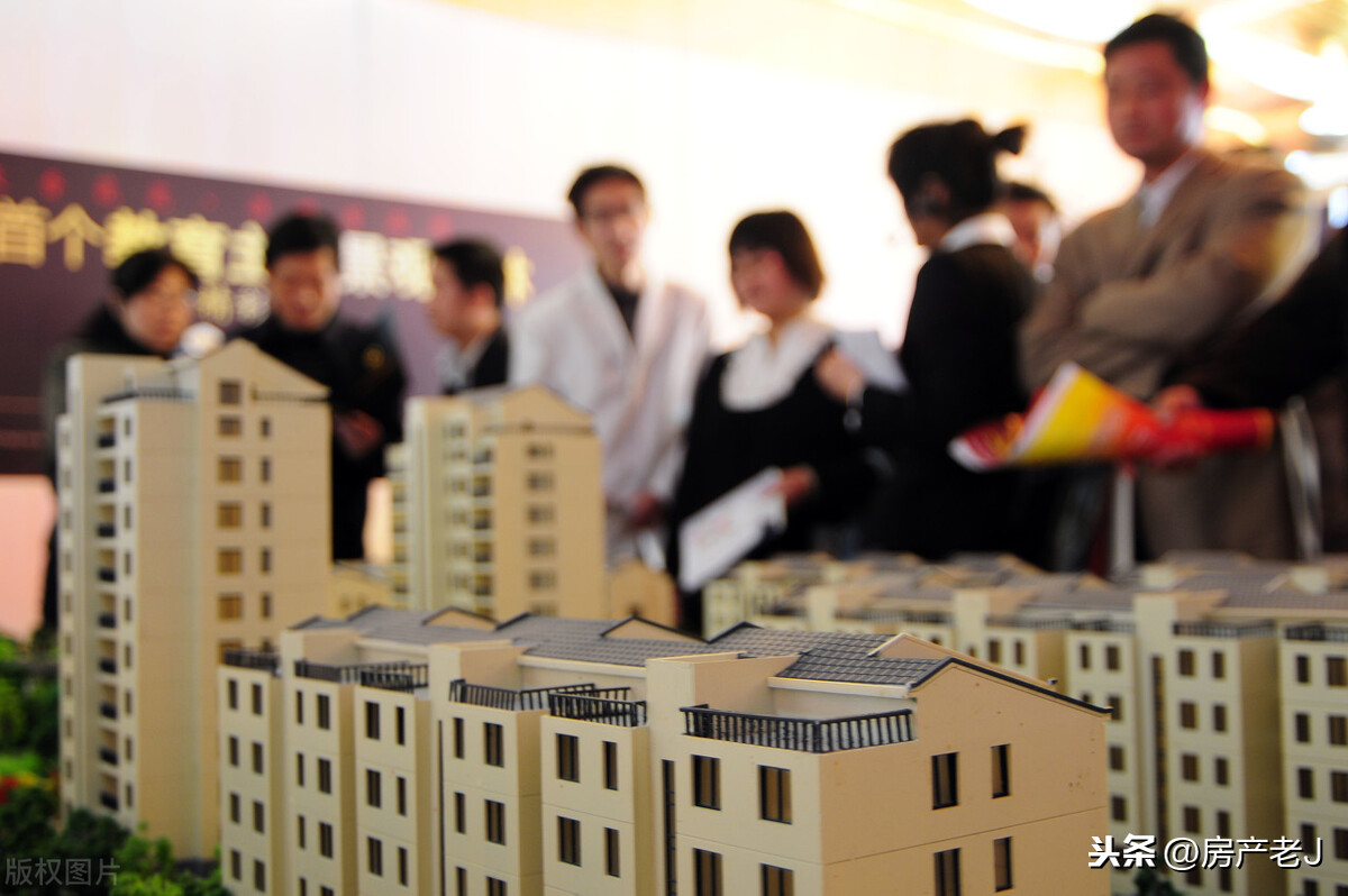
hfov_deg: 45.0
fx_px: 1627
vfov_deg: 30.8
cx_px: 674
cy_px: 448
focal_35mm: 44
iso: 320
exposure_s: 1/25
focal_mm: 29
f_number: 4
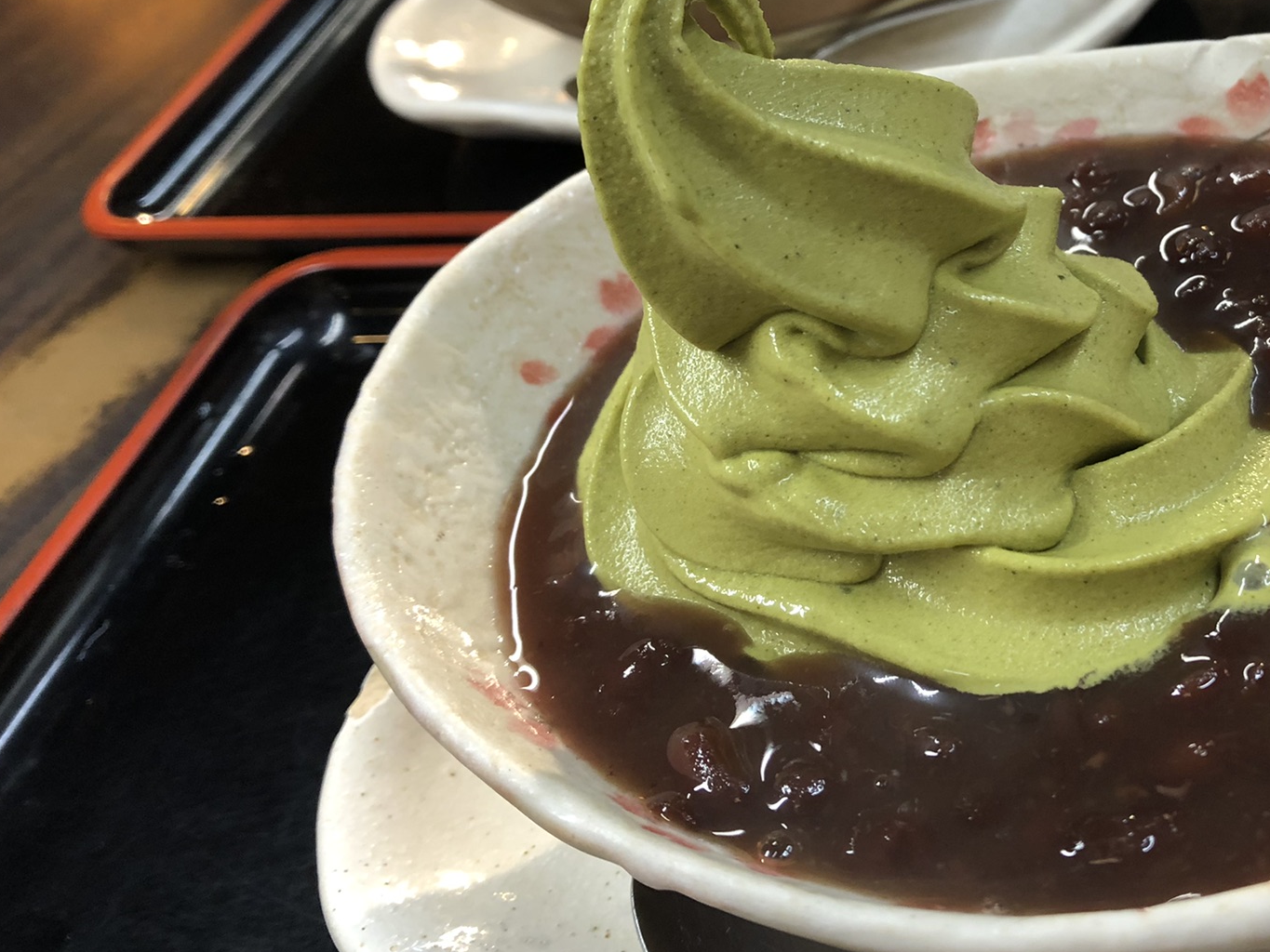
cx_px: 925
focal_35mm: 42
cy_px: 323
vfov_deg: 34.1
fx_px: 1541
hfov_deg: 43.6
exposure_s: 1/20
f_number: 1.8
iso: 40
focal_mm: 3.99
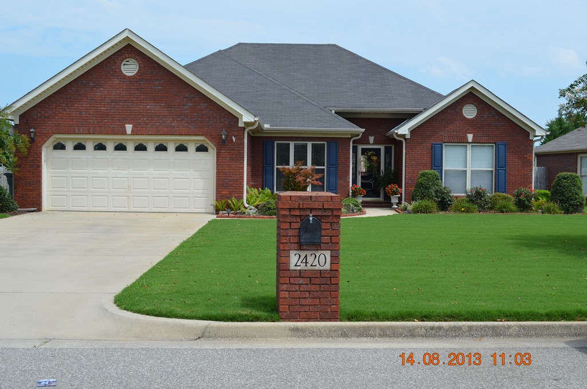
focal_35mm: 45
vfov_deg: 29.7
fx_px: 732
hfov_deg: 43.7
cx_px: 294
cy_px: 194
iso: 100
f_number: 8
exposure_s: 1/250
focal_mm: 30
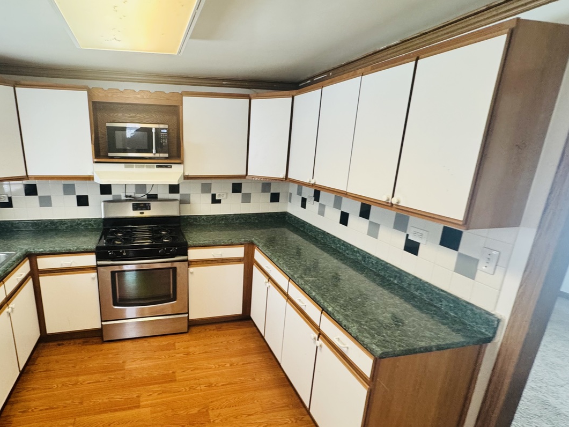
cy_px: 229
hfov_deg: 82.9
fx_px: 312
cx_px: 211
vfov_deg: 68.6
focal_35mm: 19
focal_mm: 2.22
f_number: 2.2
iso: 250
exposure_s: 1/60
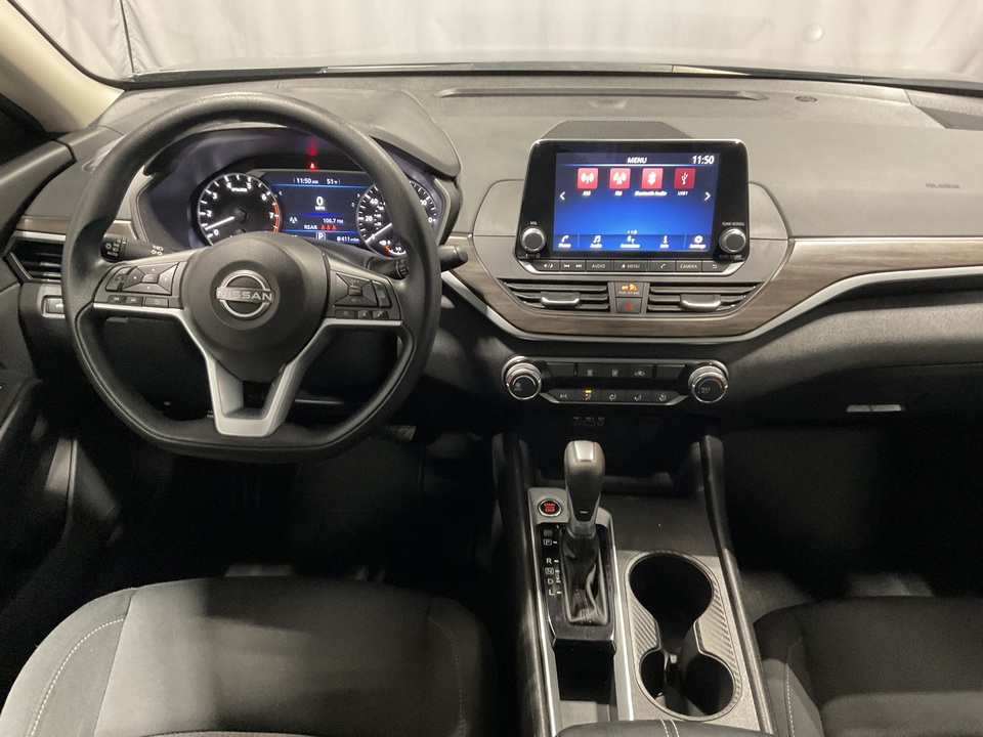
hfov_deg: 61.7
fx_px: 824
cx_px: 492
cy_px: 368
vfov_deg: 48.2
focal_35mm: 29
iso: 320
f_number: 1.8
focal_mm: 3
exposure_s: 1/30
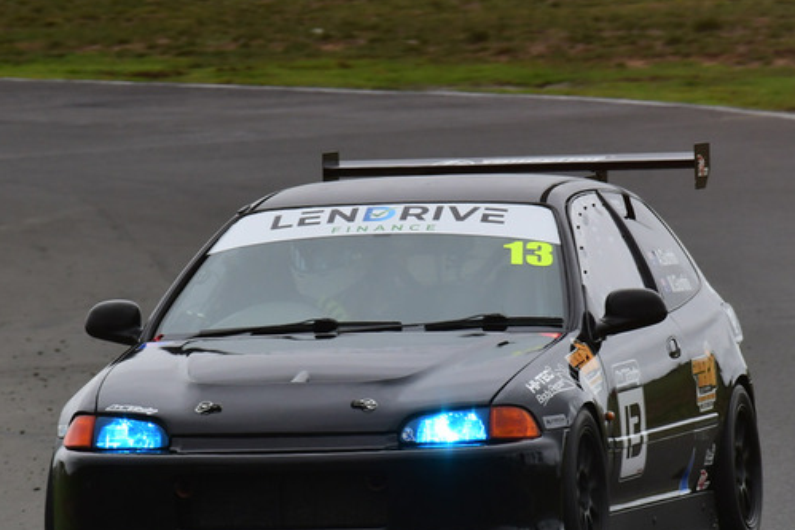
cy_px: 290
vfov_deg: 1.1
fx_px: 26550
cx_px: 363
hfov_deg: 1.7
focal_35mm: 1202
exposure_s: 1/640
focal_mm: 500
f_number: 10
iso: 640
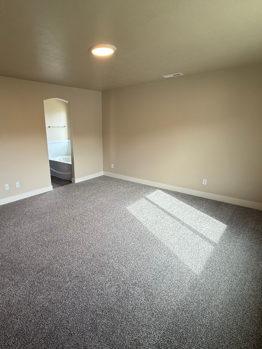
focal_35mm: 19
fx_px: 192
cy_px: 174
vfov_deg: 84.7
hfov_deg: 67.9
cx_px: 103
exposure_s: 1/120
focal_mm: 2.22
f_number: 2.2
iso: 64
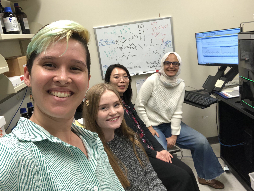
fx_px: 242
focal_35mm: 33
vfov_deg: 43.0
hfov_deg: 55.3
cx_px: 126
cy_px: 94
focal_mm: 2.9
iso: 125
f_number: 2.2
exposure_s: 1/60
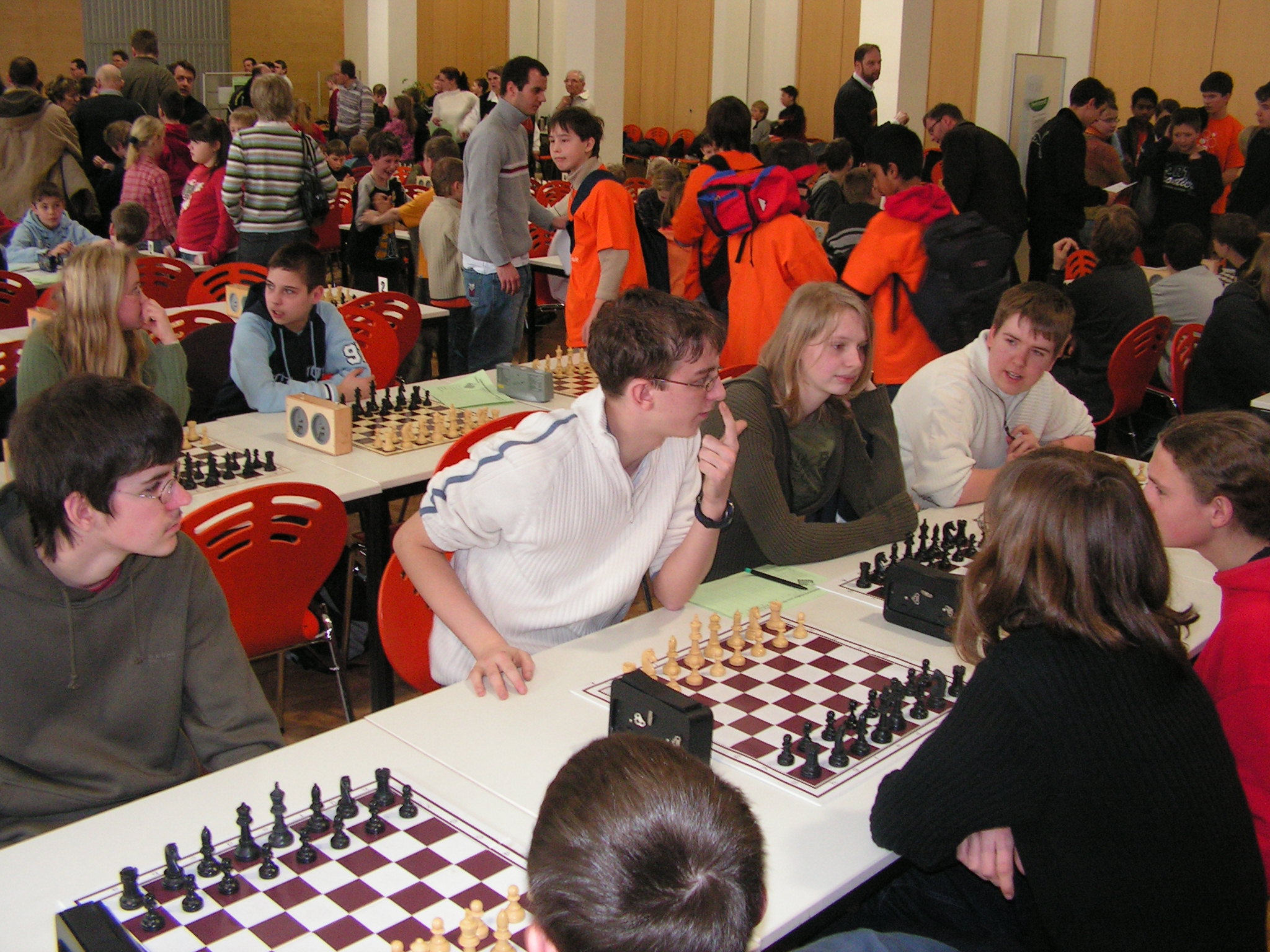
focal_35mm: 36
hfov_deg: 51.4
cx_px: 635
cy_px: 476
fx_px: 1321
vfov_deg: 39.7
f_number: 3.2
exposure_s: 1/40
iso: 200
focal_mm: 6
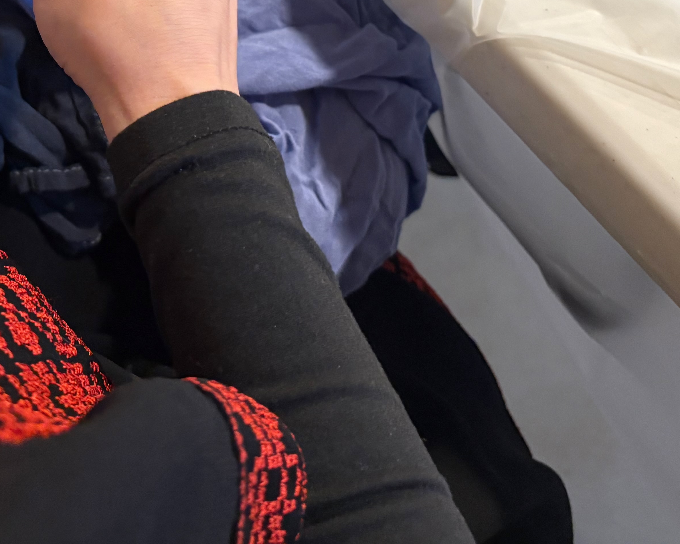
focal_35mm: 61
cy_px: -68
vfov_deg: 23.3
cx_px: 133
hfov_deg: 30.2
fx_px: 1228
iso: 250
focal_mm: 5.96
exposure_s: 1/60
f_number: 1.6
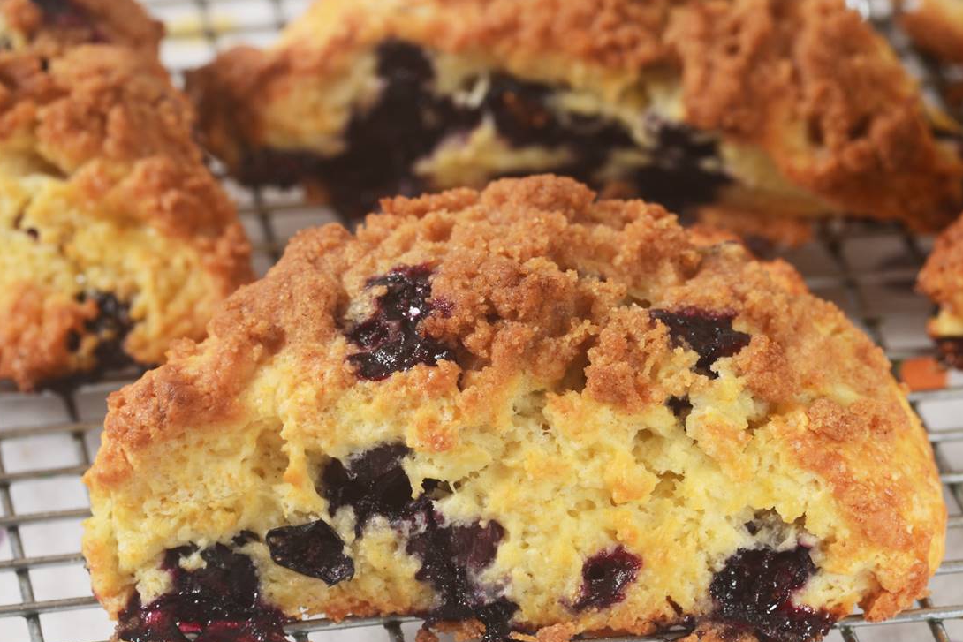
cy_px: 349
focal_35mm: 185
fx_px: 4938
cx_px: 458
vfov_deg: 7.4
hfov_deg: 11.1
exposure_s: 1/30
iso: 100
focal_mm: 105
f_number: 8
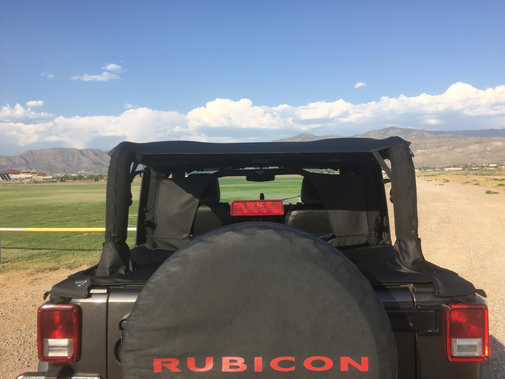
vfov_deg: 48.2
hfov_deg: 61.7
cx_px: 252
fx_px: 423
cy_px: 190
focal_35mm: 29
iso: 25
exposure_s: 1/999
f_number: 2.2
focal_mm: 4.15
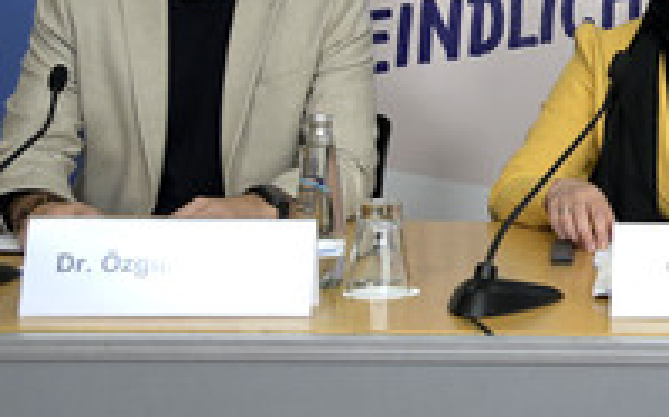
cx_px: 674
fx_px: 2022
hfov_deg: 18.3
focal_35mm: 111
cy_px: 61
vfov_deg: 11.7
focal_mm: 48
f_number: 4
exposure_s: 1/2000
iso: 4000
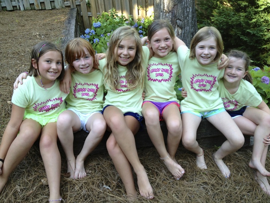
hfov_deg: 52.6
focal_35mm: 35
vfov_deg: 40.7
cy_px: 102
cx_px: 135
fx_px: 273
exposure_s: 1/120
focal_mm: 4.28
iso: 64
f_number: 2.4
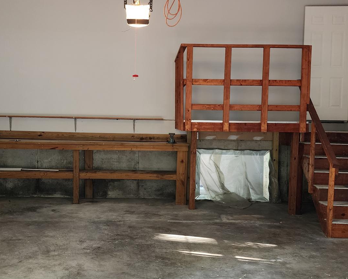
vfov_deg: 34.9
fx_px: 443
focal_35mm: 43
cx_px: 165
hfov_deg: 42.9
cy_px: 146
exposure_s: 1/120
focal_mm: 6.4
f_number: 1.8
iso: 320
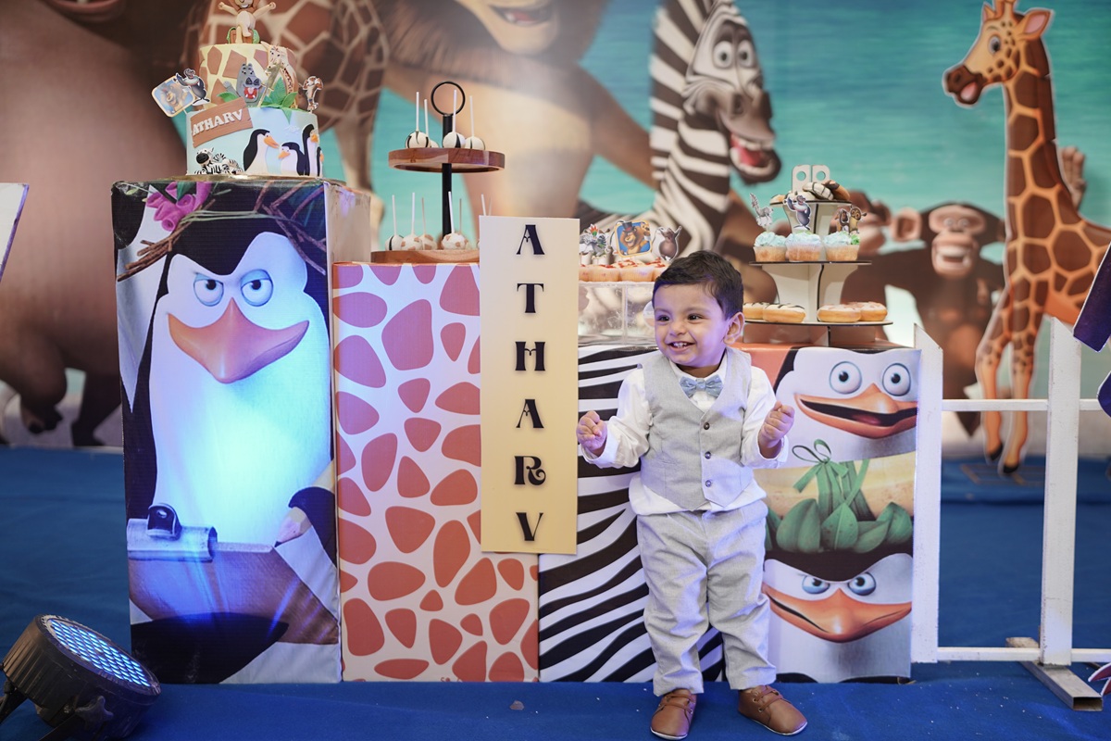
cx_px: 556
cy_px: 370
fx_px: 1080
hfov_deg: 54.4
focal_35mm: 35
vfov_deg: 37.9
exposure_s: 1/200
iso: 100
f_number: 1.4
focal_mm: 35
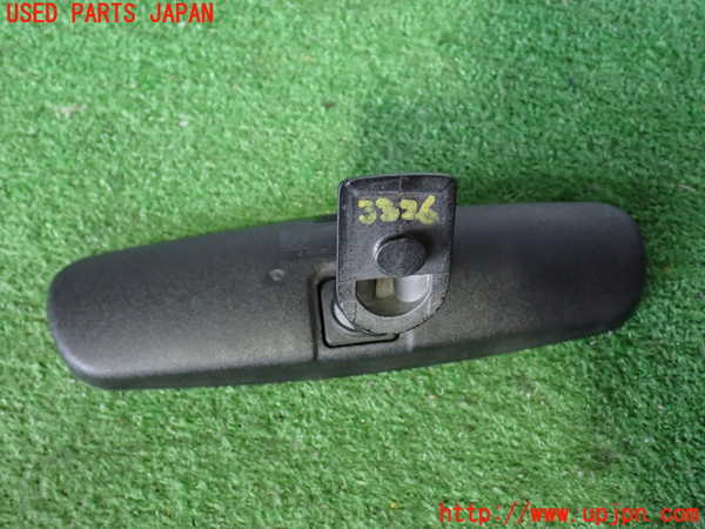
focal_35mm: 41
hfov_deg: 45.8
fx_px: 835
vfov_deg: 35.1
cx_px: 352
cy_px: 264
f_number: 2.8
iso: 800
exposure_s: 1/30
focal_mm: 7.31
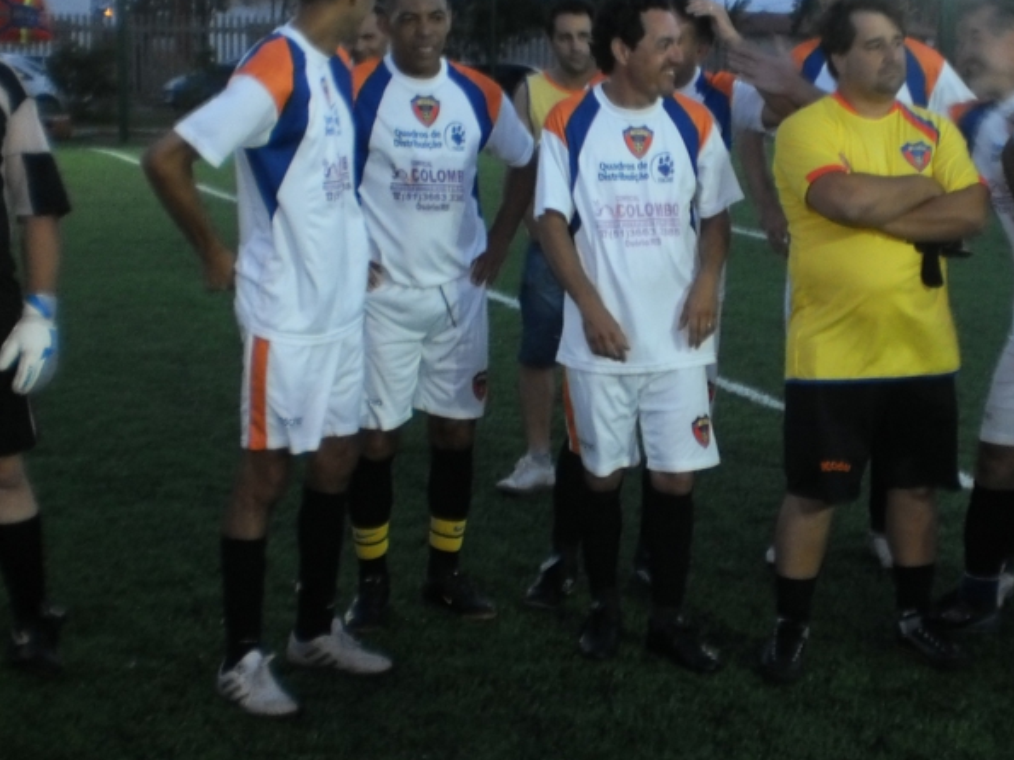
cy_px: 305
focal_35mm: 62
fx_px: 1816
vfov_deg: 23.6
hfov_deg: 30.9
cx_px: 699
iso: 125
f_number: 3.1
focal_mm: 6.3
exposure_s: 1/30
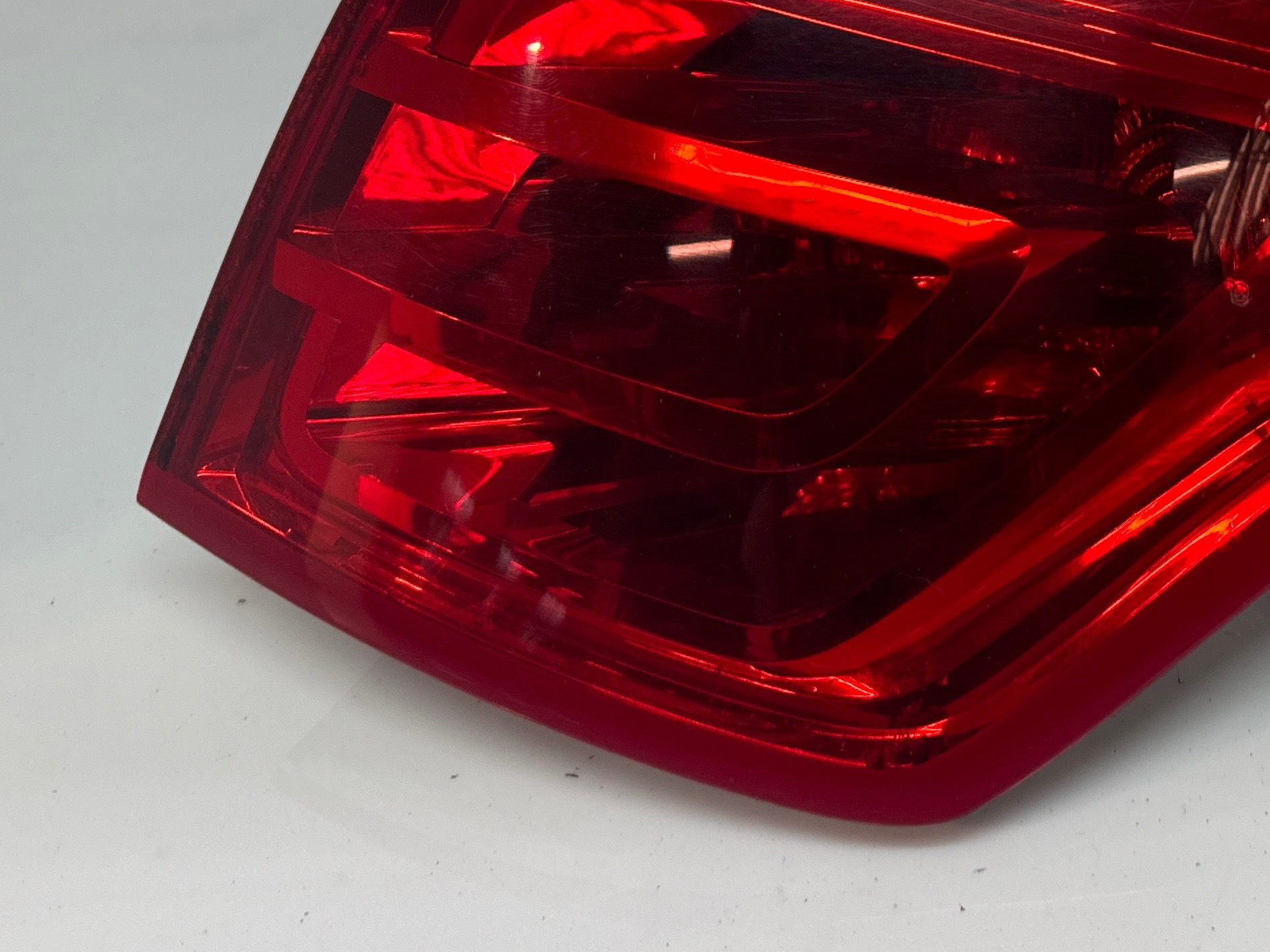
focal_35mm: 51
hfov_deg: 35.0
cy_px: 110
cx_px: 1178
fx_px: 1871
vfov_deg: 27.6
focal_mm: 6.76
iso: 125
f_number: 1.78
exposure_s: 1/100
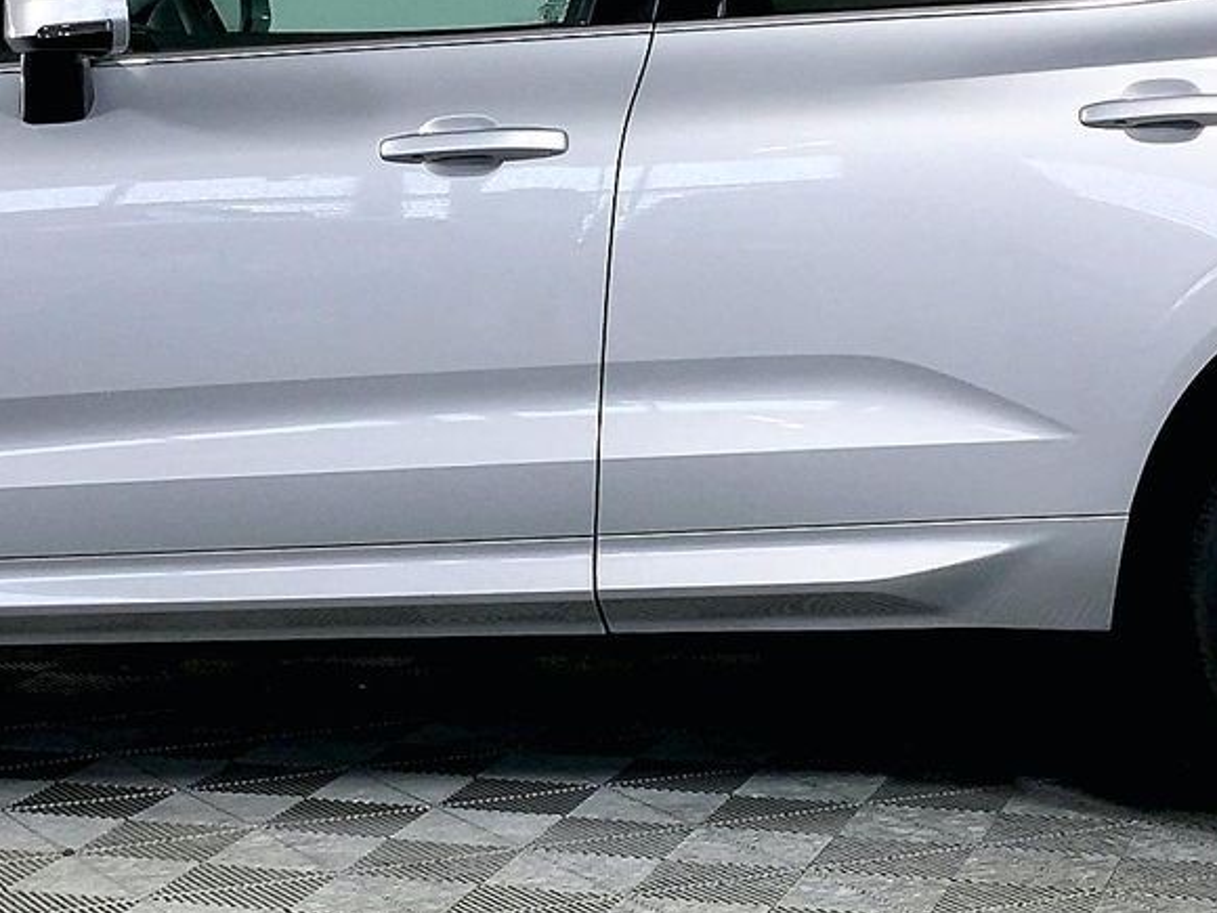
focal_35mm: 80
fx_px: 2813
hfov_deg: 24.3
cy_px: 273
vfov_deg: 18.4
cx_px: 434
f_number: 1.8
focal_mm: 3
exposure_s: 1/120
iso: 32
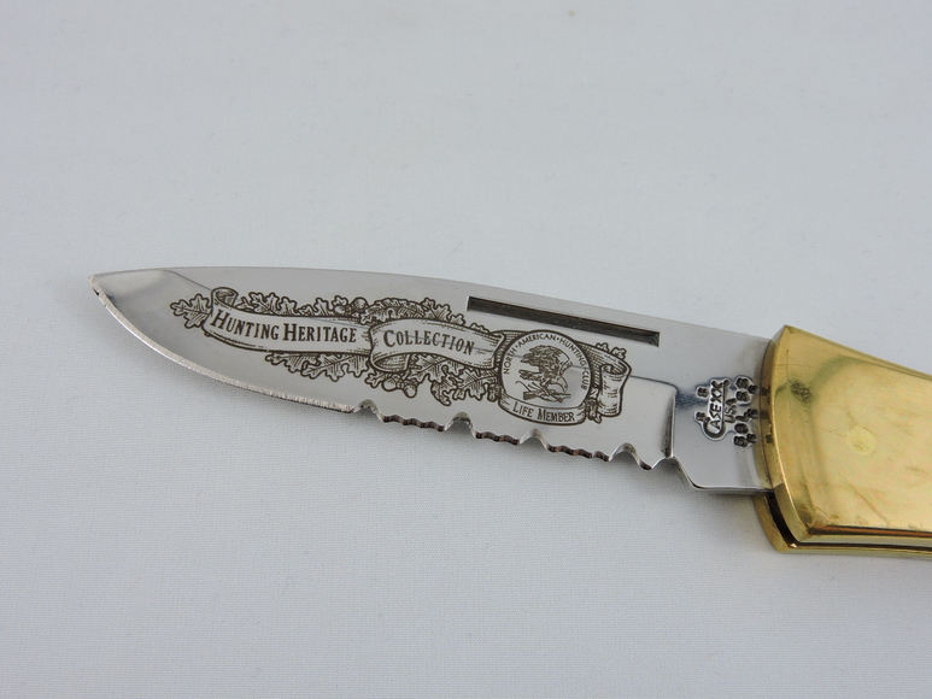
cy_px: 350
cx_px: 466
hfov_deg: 46.8
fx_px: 1077
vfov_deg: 36.0
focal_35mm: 40
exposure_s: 1/50
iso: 100
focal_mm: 7.2
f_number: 3.8
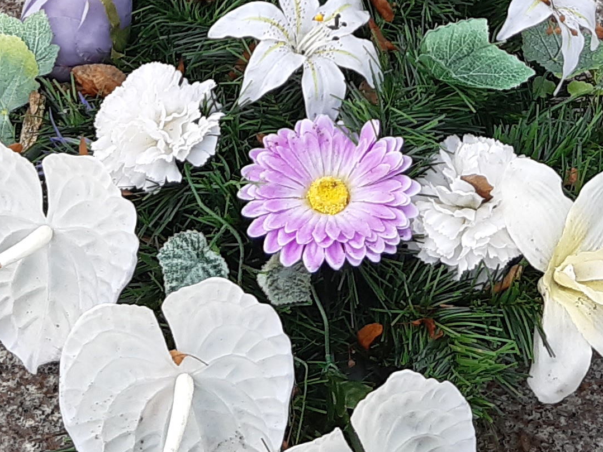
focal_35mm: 111
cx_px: 289
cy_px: -354
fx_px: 1934
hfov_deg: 17.7
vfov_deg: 12.3
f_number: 1.7
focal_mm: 3.92
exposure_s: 1/243
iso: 40
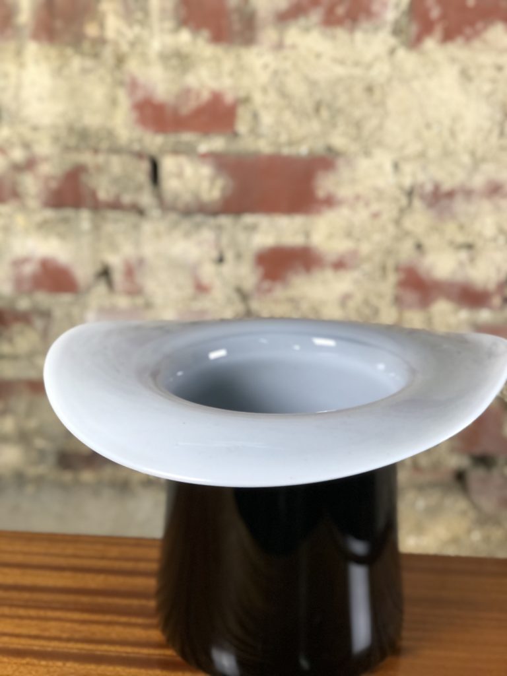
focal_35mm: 52
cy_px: 338
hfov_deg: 28.0
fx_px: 1015
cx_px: 254
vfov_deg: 36.8
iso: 80
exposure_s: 1/33
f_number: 2.4
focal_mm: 6
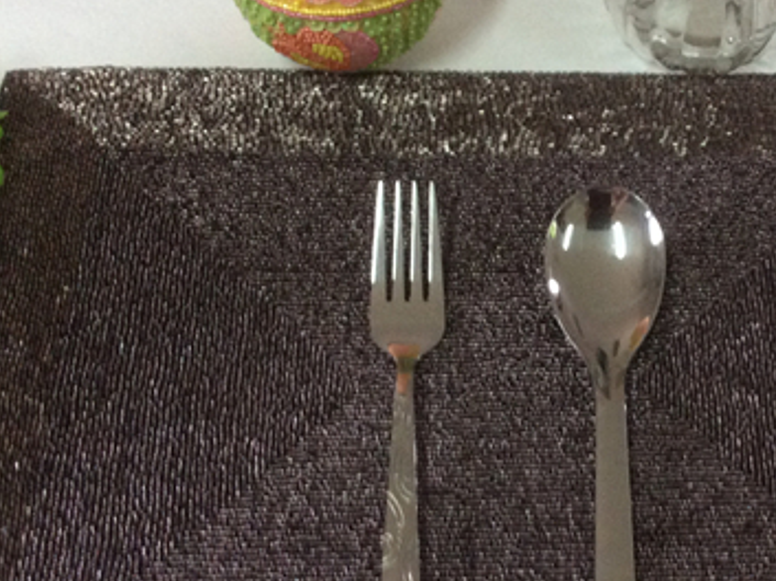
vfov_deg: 25.2
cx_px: 547
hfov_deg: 32.8
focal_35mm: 58
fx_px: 1299
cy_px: 341
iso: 200
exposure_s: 1/25
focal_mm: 3.3
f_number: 2.4
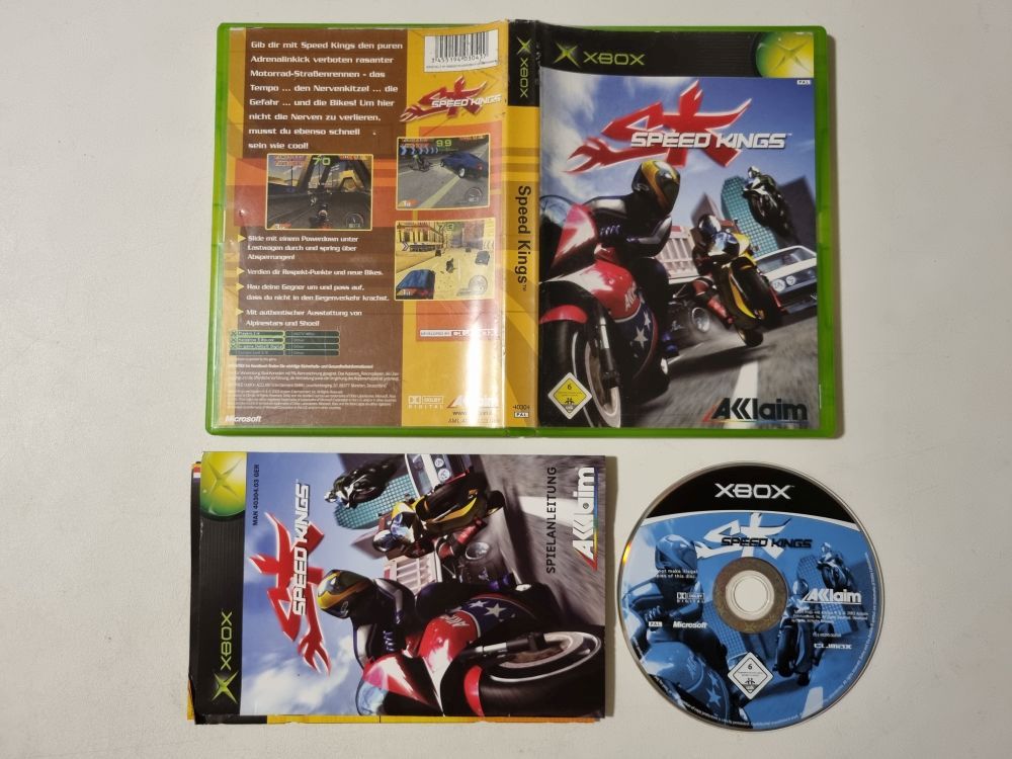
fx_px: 760
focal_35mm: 26
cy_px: 380
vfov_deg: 53.1
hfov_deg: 67.3
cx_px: 506
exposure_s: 1/40
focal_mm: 5.4
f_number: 1.8
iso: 400
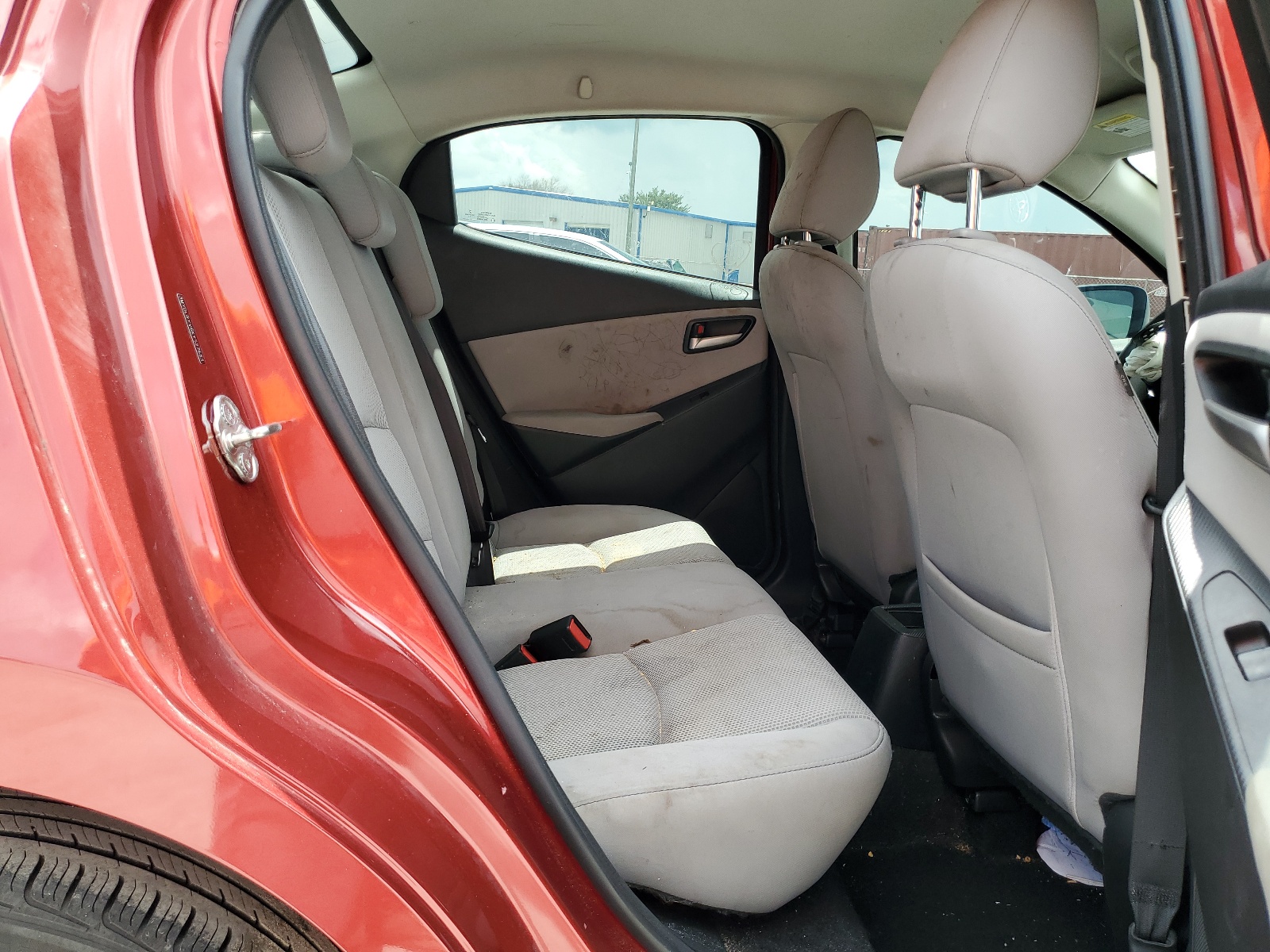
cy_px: 476
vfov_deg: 53.1
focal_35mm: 26
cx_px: 635
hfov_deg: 67.3
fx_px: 954
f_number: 1.5
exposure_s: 1/455
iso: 50
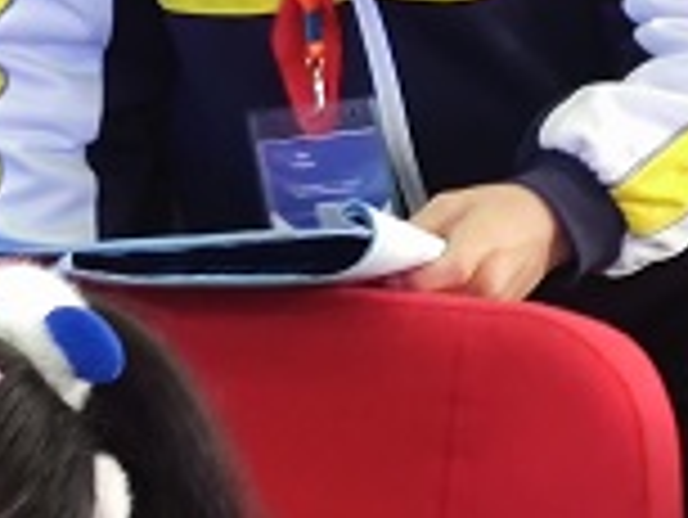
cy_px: -468
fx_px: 4217
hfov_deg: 9.3
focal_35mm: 212
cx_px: 315
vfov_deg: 6.8
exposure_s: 1/50
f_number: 1.69
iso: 348
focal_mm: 6.72
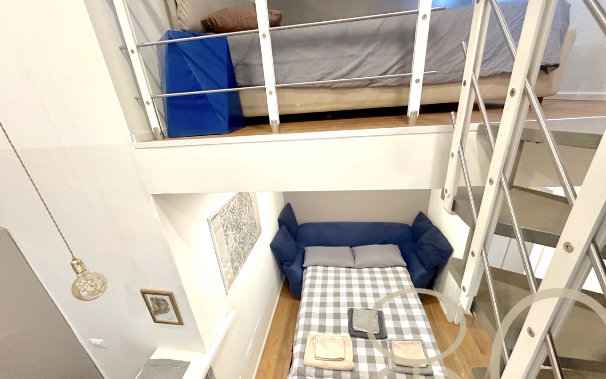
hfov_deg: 101.5
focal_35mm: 15
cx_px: 303
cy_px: 207
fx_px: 248
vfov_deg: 74.6
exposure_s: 1/50
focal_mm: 2.22
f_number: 2.2
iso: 320
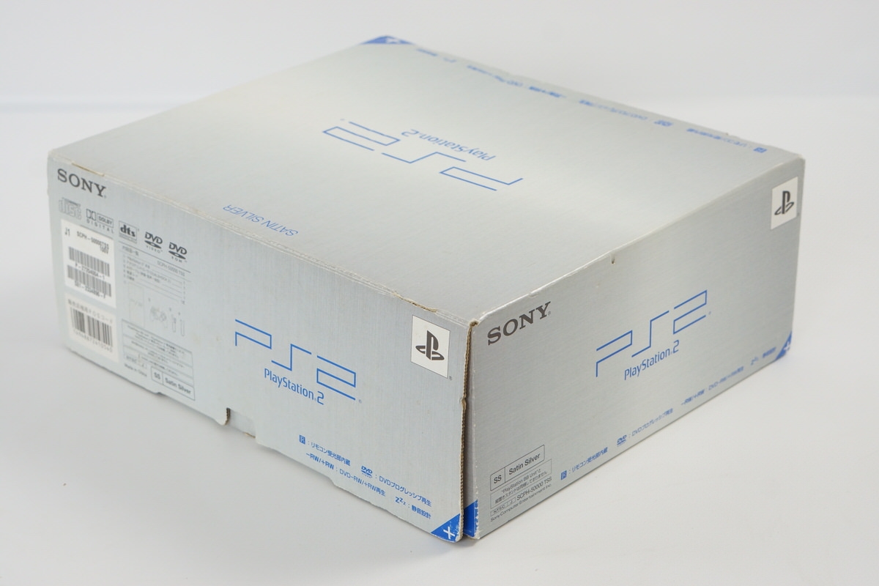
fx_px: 1831
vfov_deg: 18.2
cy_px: 293
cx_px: 440
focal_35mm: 75
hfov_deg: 27.0
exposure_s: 1/80
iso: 640
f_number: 6.3
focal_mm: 50
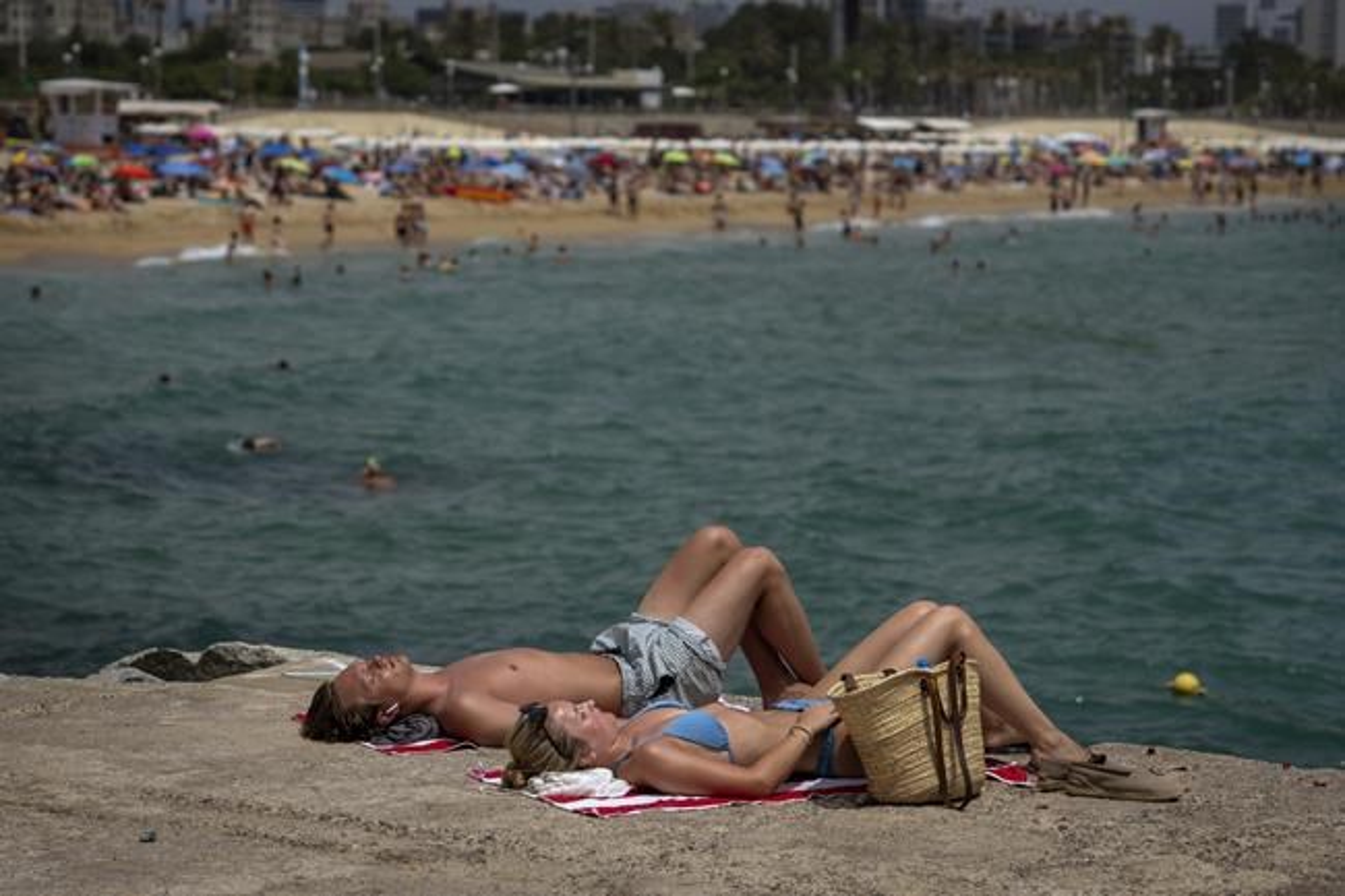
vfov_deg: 13.0
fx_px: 3922
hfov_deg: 19.5
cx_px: 672
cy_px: 448
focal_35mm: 105
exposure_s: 1/2000
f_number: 2.8
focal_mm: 70
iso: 50
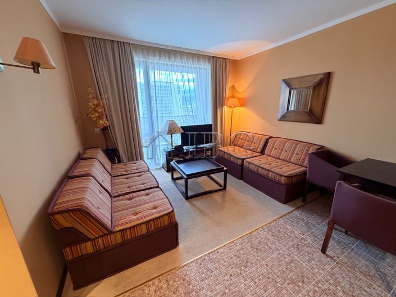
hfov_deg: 102.1
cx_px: 198
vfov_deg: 85.6
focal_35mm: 14
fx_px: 160
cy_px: 148
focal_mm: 2.22
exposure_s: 1/50
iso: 400
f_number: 2.2
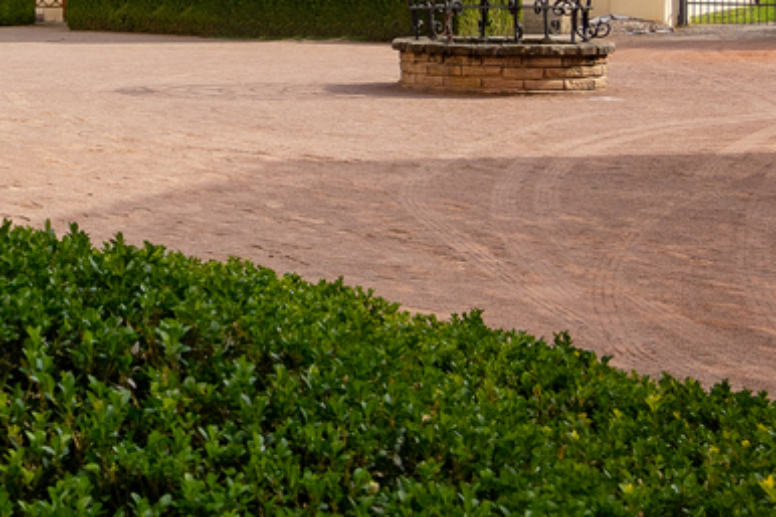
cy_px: -57
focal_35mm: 63
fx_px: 1357
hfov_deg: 28.3
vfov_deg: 20.5
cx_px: -125
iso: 100
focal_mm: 13
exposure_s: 1/250
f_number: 8
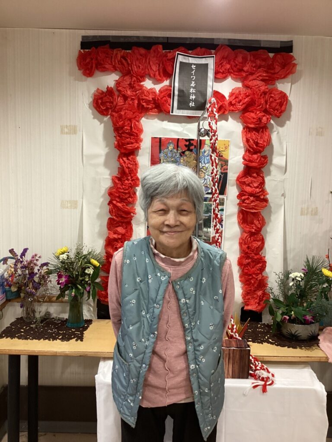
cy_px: 221
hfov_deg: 45.4
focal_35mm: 31
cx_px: 166
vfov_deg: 58.4
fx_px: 396
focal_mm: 3.3
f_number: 2.4
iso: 125
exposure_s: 1/50
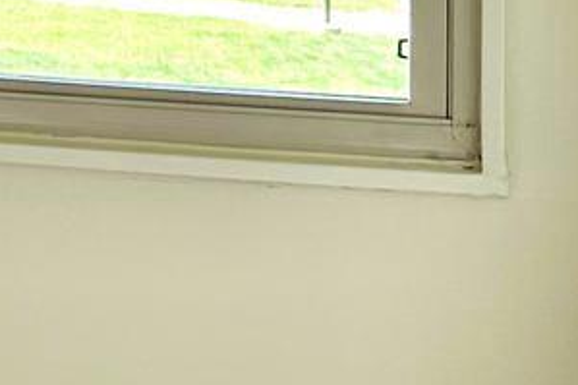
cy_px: -325
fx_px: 2744
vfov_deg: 7.7
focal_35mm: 171
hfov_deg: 10.3
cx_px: -837
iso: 64
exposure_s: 1/215
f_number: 1.78
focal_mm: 6.86
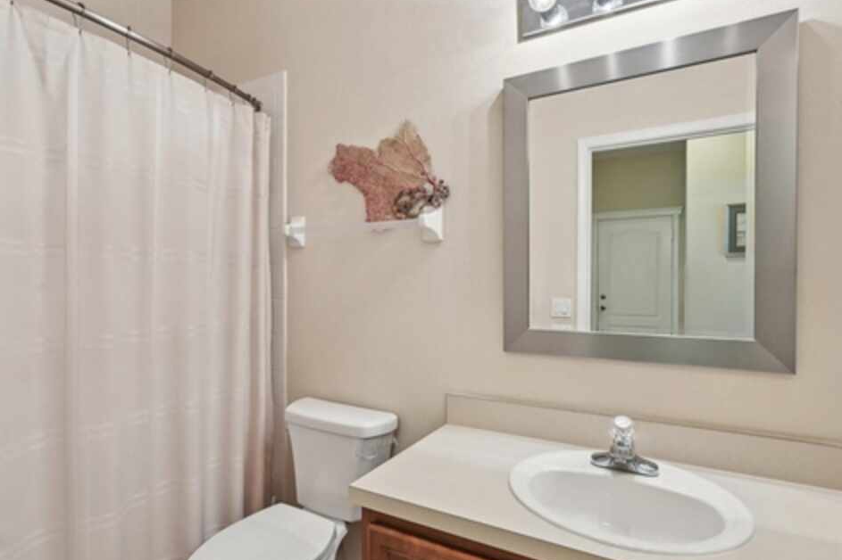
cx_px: 399
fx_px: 444
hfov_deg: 86.9
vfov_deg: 64.5
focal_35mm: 19
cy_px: 288
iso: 400
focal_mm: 14
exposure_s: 1/15
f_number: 8
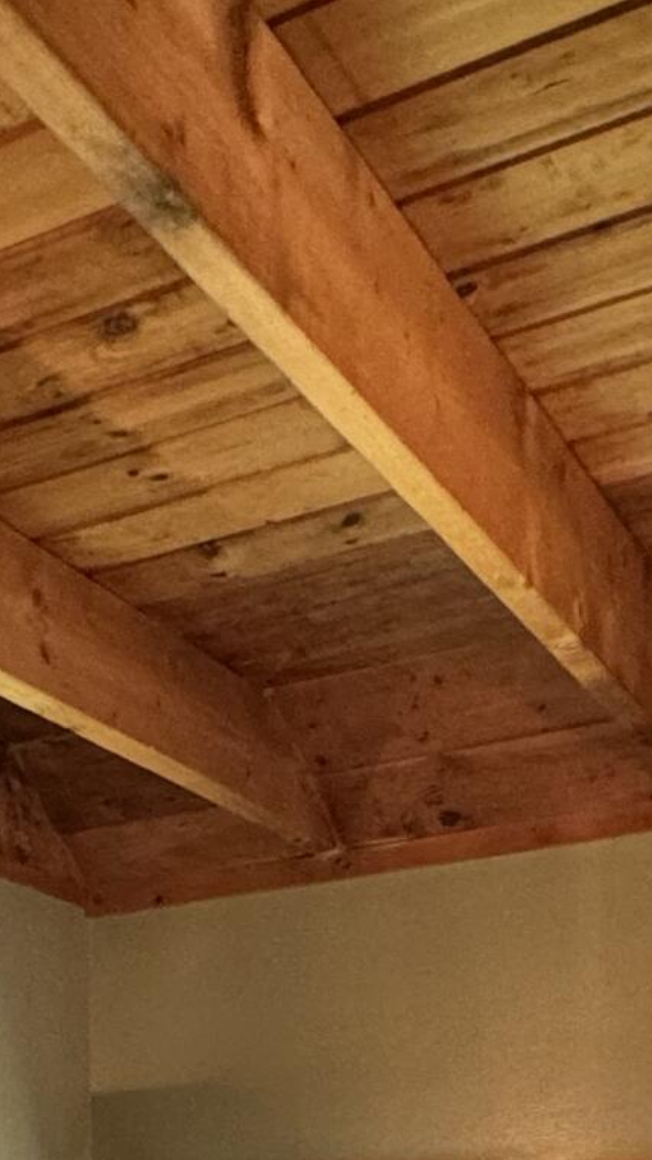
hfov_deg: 19.2
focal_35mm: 60
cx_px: -65
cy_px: 1660
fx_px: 1845
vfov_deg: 26.8
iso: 250
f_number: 2.2
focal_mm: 2.22
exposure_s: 1/120
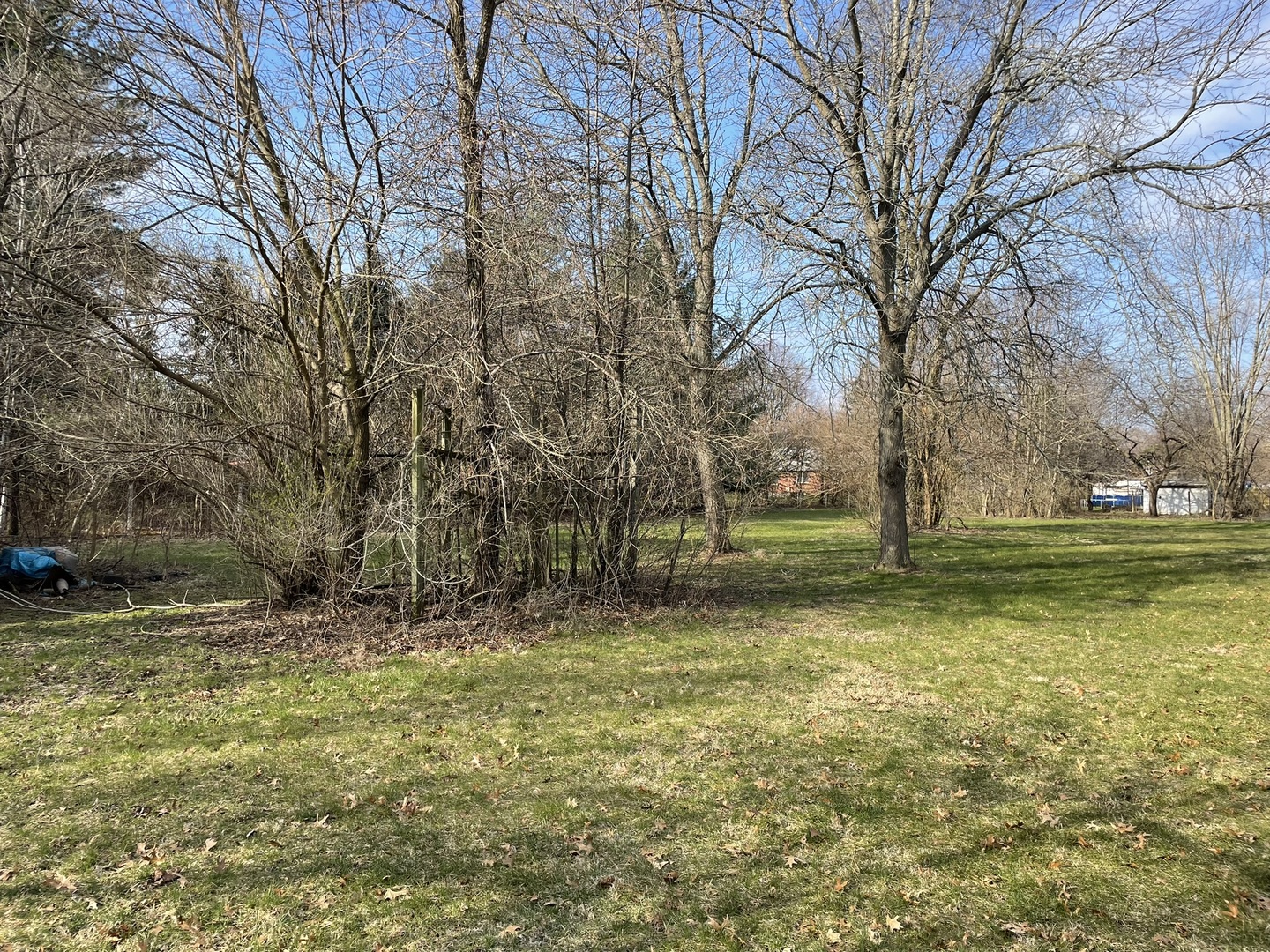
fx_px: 954
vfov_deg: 53.1
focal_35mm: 26
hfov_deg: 67.3
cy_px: 476
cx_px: 635
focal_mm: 4.2
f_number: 1.6
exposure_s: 1/1366
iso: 32
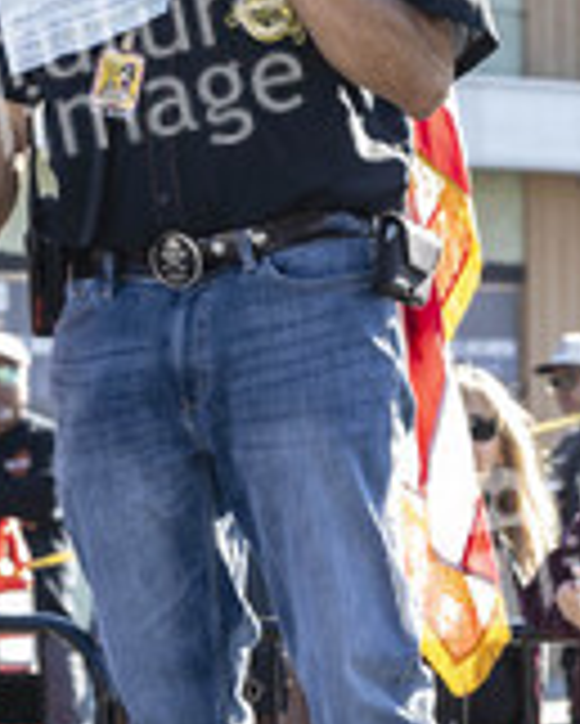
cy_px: 310
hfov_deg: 8.8
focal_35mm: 175
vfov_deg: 11.0
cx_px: 202
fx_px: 3751
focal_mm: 75
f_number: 5.6
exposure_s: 1/200
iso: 400
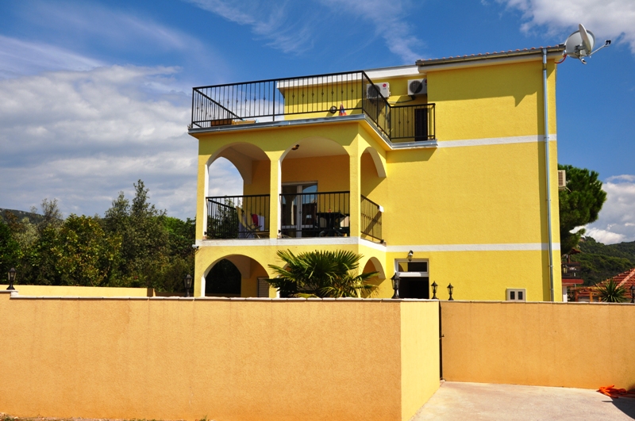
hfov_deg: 51.3
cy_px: 210
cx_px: 318
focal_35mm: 38
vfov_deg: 35.4
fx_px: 661
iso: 200
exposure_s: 1/400
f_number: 11
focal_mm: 25
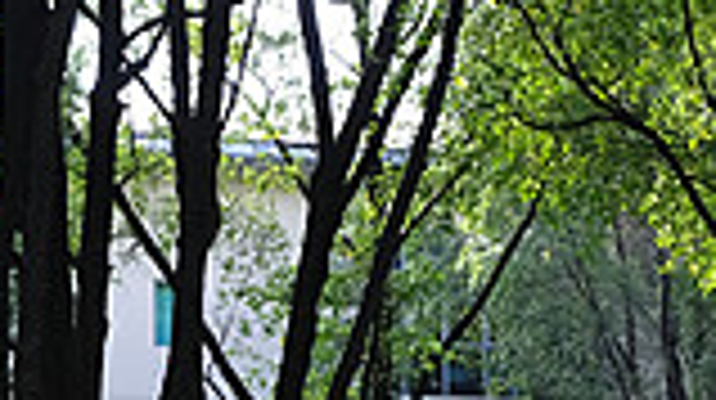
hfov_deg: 11.3
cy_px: 708
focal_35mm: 185
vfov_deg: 6.4
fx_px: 3508
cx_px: 1013
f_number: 5.6
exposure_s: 1/60
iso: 400
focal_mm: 23
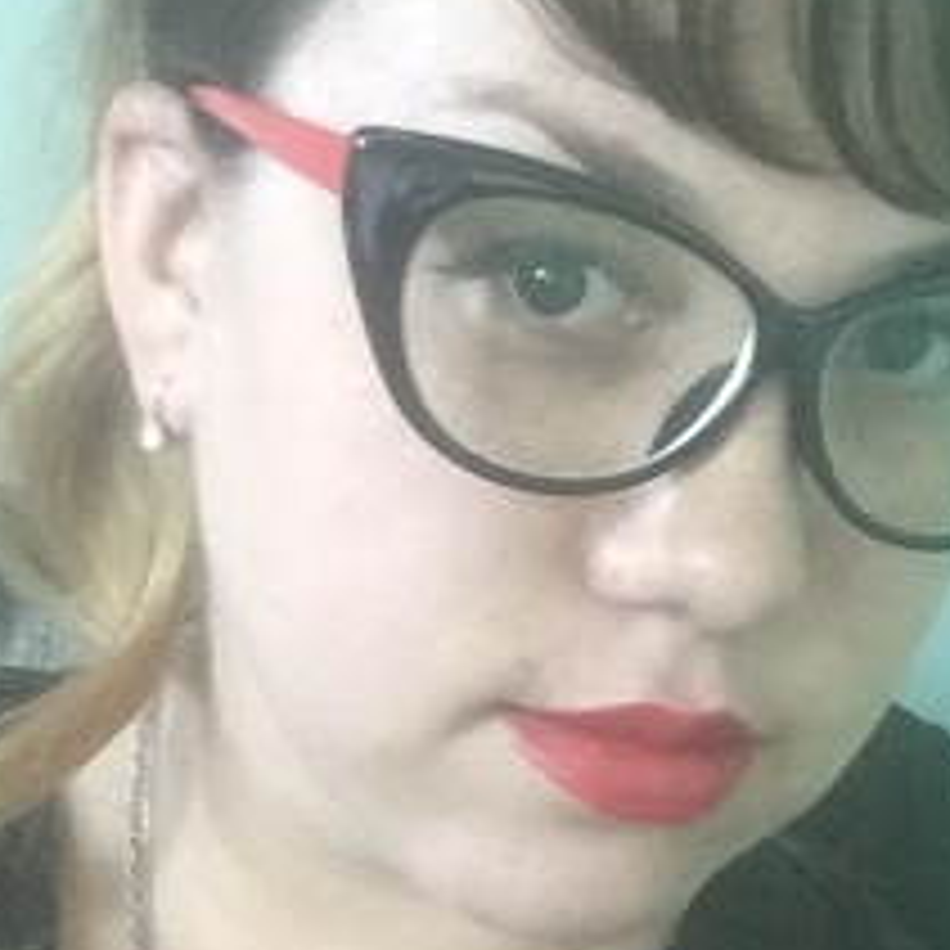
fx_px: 2422
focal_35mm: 78
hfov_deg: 22.2
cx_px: 477
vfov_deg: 22.1
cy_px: 675
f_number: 2.2
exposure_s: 1/20
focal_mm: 2.65
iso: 250
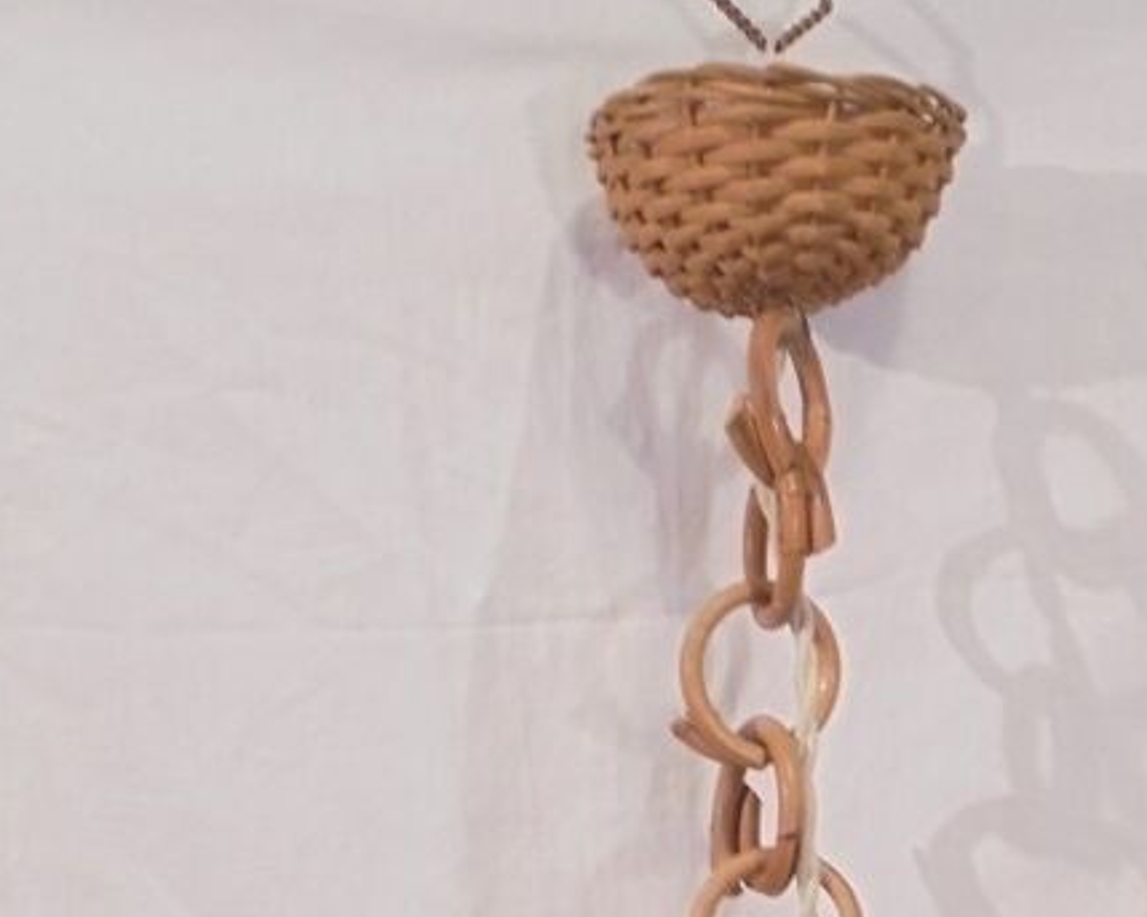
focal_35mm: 88
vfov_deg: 16.6
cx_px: 793
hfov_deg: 21.6
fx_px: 2987
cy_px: 1136
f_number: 4.5
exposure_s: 1/15
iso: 400
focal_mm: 7.8
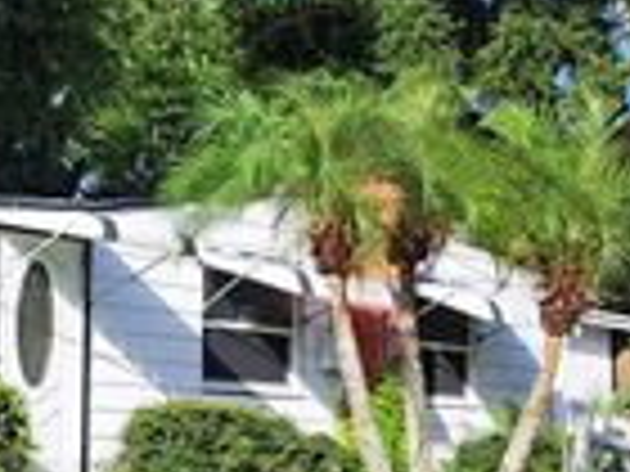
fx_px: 1565
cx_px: -76
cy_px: 245
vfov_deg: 17.2
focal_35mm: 86
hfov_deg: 21.5
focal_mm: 5.23
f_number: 1.8
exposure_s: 1/755
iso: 50
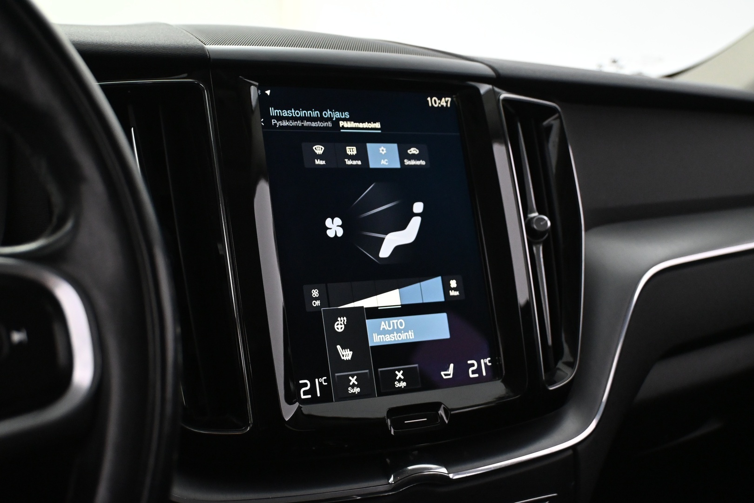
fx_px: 958
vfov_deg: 29.4
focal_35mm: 46
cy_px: 252
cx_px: 377
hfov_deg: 43.0
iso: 3600
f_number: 4.8
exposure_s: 1/60
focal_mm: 30.5
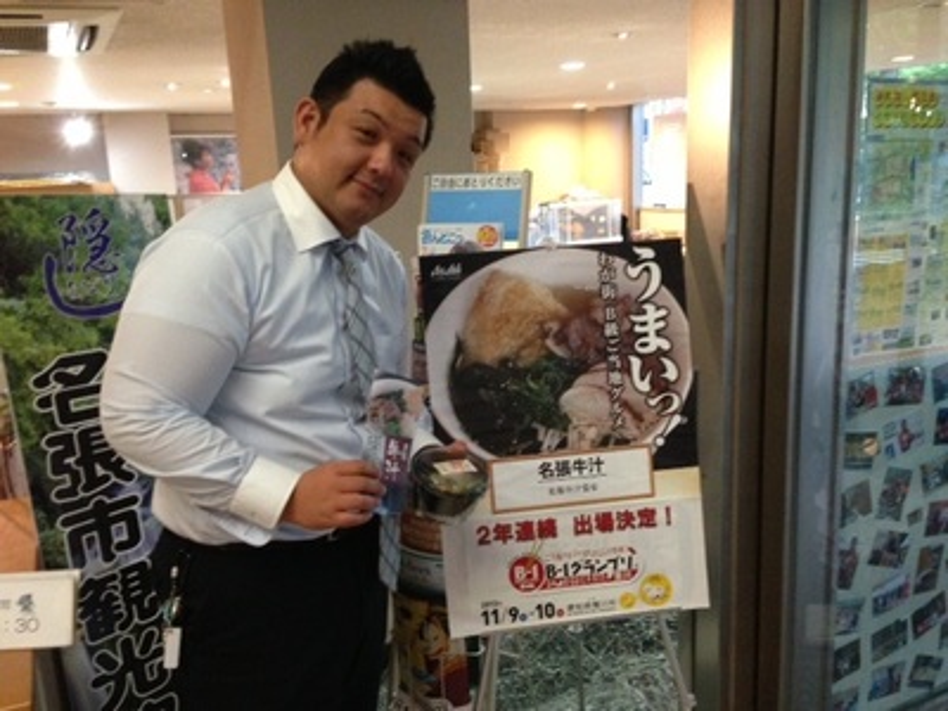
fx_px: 904
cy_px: 356
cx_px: 474
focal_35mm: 33
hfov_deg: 55.4
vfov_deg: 42.9
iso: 400
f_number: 2.4
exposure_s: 1/17
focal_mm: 4.13
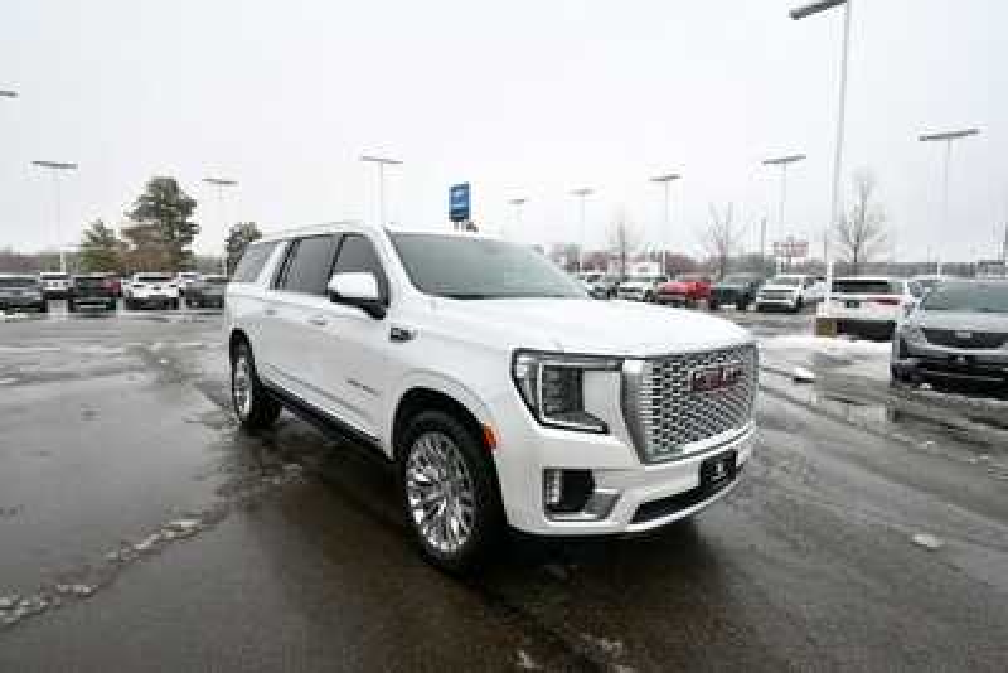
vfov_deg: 67.4
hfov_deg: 90.0
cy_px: 336
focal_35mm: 18
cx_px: 504
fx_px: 504
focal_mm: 12
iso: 200
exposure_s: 1/250
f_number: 6.3
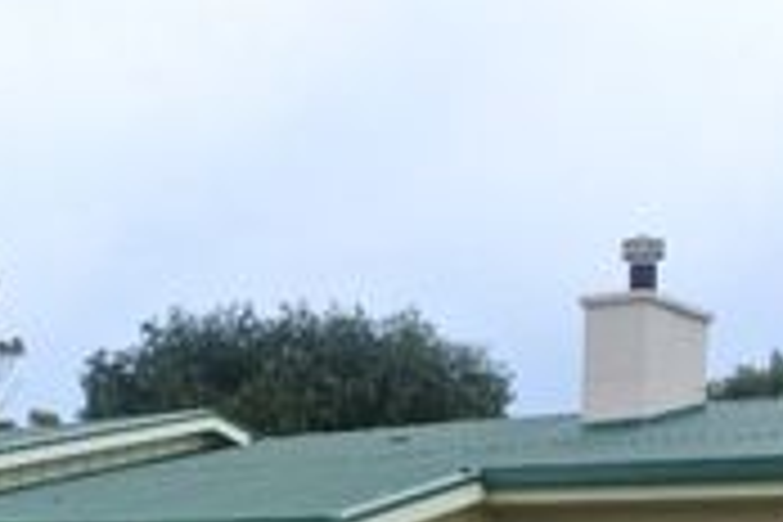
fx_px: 1588
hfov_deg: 27.5
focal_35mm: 73
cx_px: 248
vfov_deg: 17.6
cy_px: 655
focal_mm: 10
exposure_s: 1/500
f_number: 4.5
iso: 100
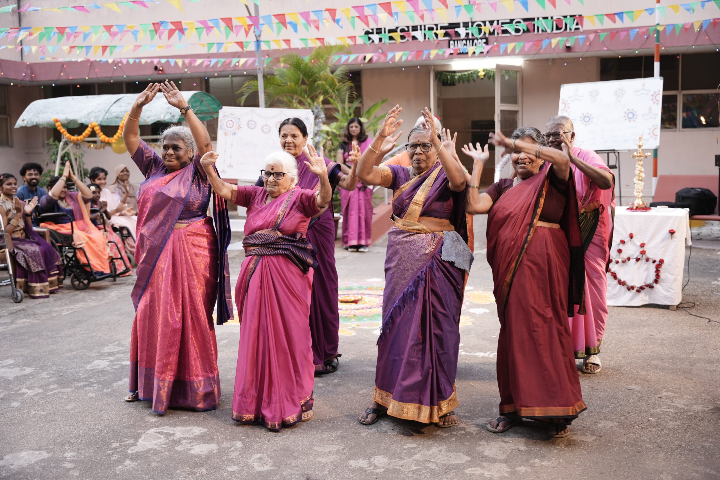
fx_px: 828
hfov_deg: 47.0
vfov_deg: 32.3
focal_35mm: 41
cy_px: 240
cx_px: 360
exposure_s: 1/125
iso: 500
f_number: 2.8
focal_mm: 41.4
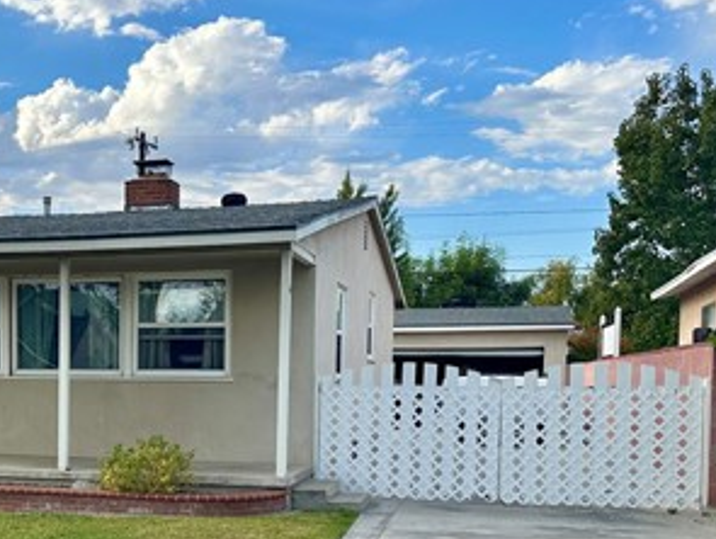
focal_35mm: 52
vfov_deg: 27.4
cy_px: 444
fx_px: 1077
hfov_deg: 35.3
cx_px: 117
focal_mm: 6.86
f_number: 1.78
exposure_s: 1/2252
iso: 80
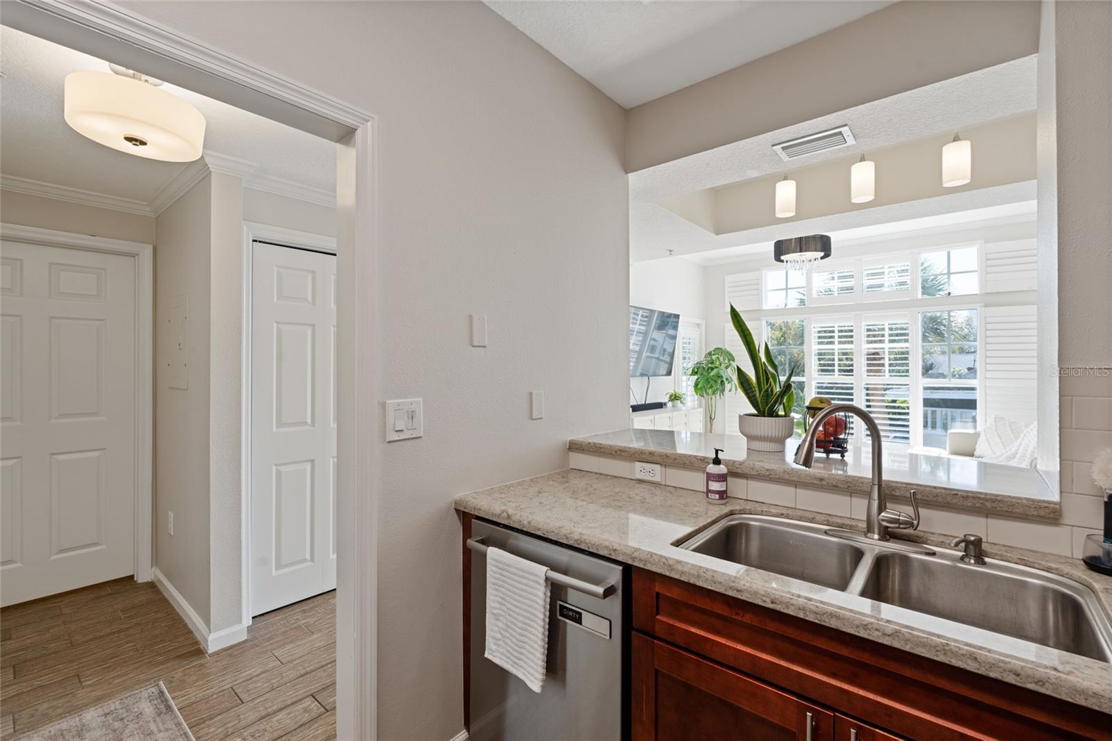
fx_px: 494
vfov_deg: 73.7
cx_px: 556
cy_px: 370
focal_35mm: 16
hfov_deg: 96.7
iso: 100
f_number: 7.1
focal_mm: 16
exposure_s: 1/6
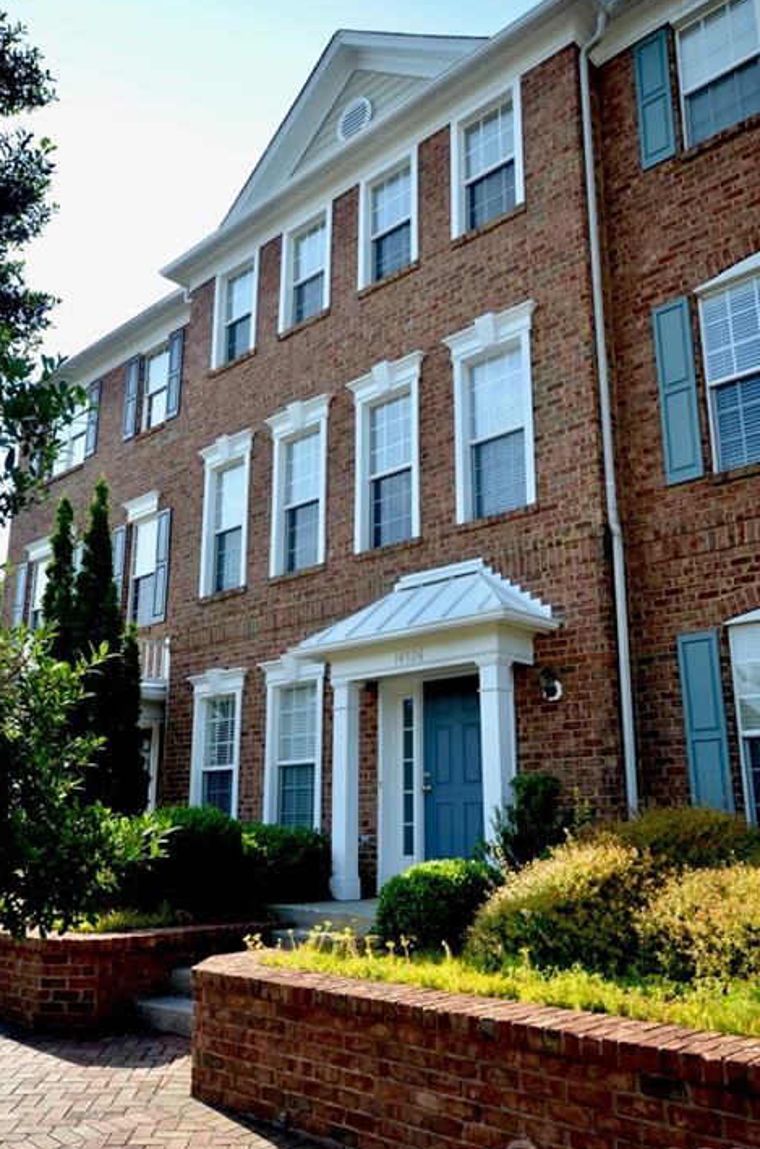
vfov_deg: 69.5
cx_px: 368
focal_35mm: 26
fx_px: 828
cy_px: 601
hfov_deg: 49.3
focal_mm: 16
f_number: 8
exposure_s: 1/250
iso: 200
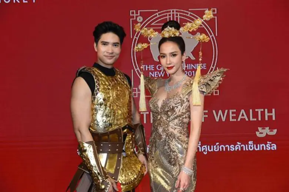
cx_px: 144
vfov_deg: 37.8
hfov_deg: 54.5
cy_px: 96
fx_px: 281
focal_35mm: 35
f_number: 4.5
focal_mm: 35
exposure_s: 1/250
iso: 1000
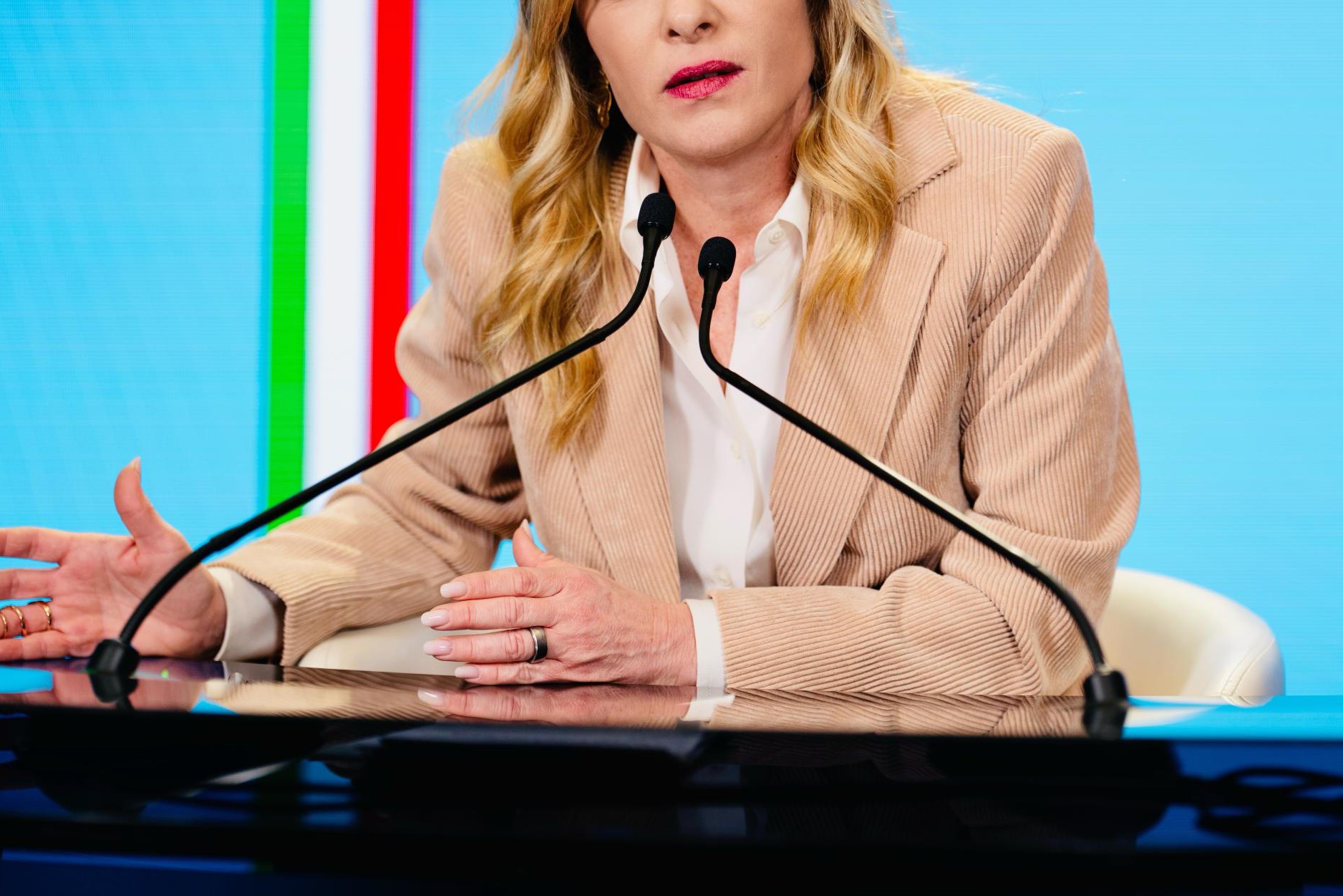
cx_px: 878
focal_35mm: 149
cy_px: 264
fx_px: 5559
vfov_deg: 9.2
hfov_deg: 13.8
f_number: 2
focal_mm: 91
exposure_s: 1/125
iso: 320
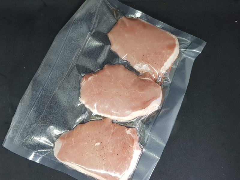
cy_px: 90
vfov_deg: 53.1
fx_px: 180
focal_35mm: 26
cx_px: 120
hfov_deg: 67.3
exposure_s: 1/50
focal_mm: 4.2
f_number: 1.7
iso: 125
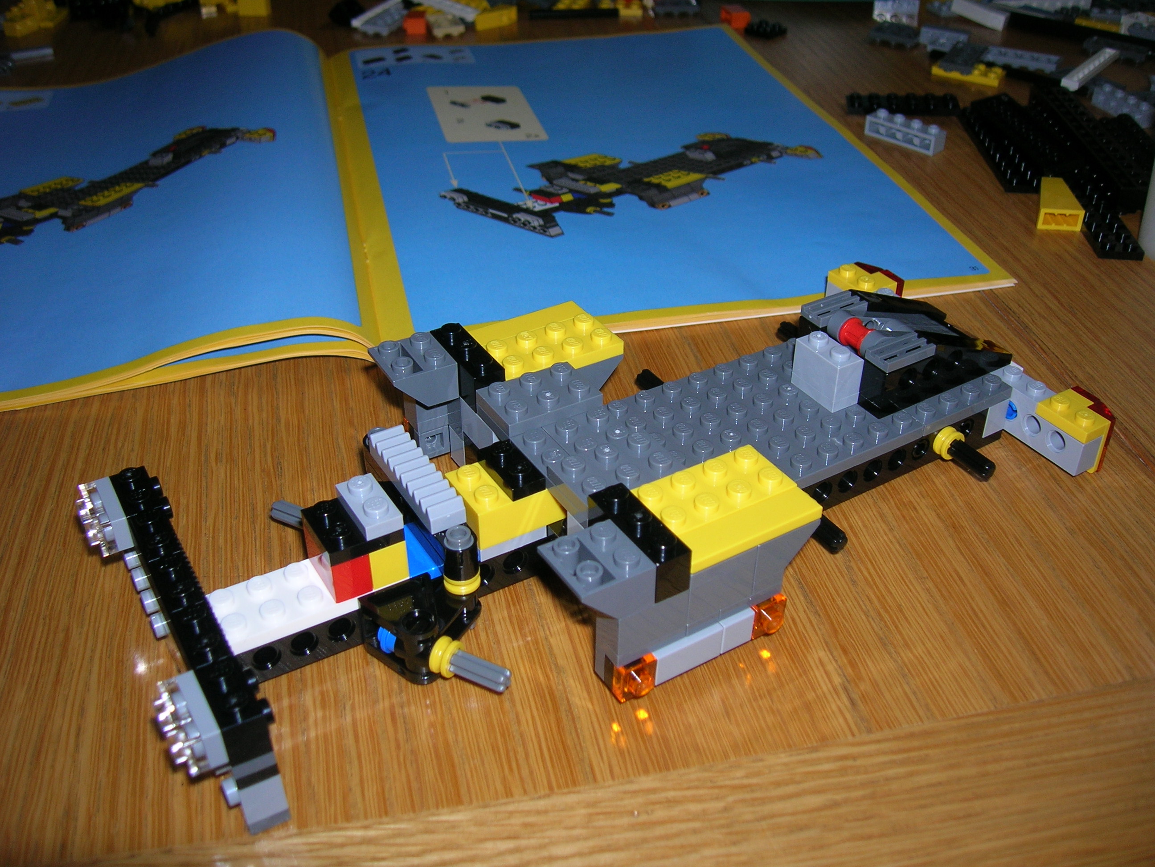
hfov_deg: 54.0
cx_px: 578
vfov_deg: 41.8
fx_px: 1134
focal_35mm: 34
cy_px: 434
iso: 50
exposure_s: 1/60.1
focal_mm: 5.7
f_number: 2.9
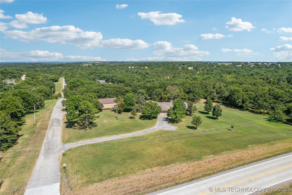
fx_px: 178
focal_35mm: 22
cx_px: 146
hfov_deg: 78.6
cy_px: 98
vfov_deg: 57.2
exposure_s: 1/2000
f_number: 2.8
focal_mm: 8.4
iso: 100
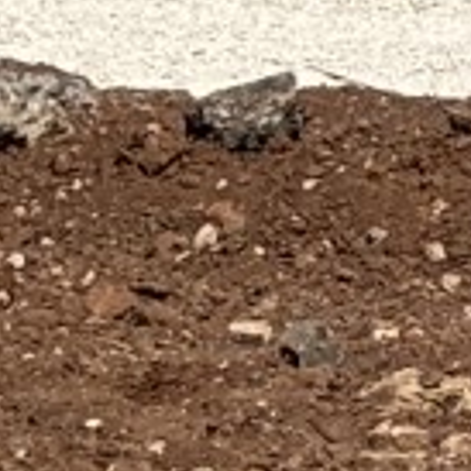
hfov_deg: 3.3
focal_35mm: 484
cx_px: 2451
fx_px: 7451
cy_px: -609
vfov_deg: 3.6
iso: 40
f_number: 1.6
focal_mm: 5.96
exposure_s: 1/7194
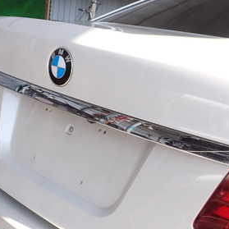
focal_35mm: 57
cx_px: 131
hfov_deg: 30.0
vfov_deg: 30.0
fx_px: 427
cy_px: 125
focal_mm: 5.4
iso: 100
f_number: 3.2
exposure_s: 1/250
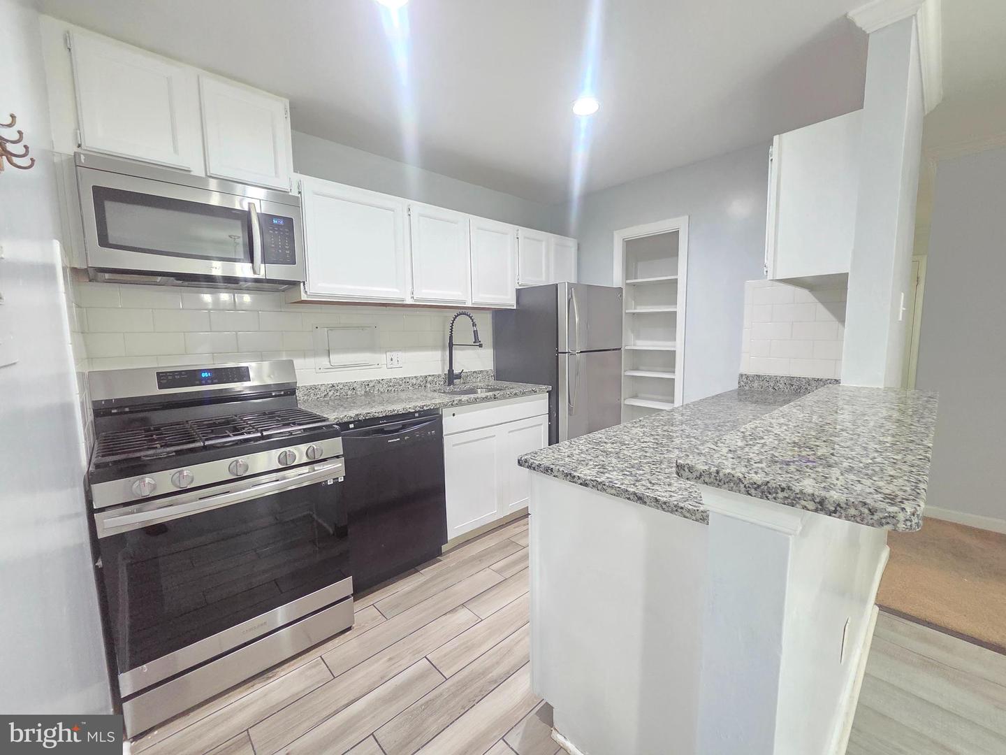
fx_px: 378
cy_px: 378
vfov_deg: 89.9
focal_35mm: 13
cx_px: 503
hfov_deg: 106.2
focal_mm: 2.2
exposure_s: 1/60
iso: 1600
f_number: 2.2
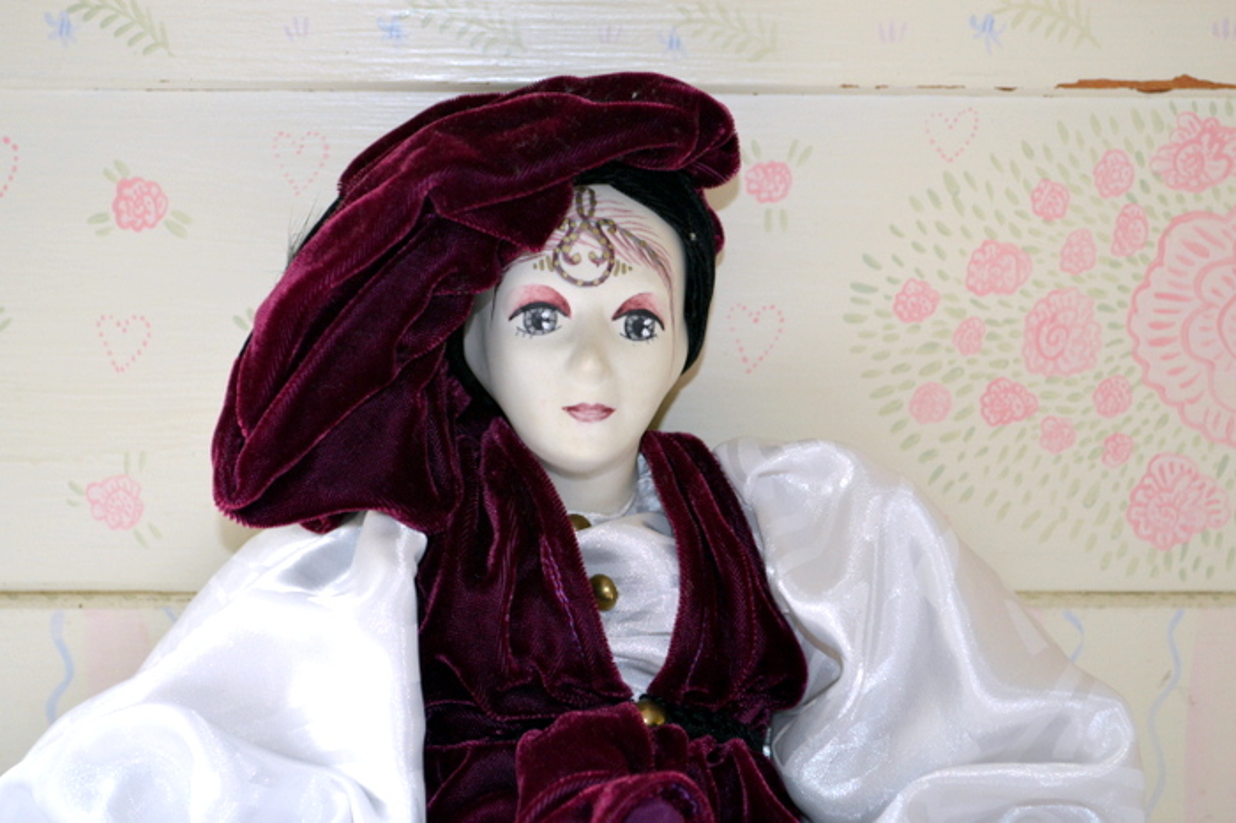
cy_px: 412
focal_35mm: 82
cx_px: 618
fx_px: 2831
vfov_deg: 16.5
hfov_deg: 24.6
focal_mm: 55
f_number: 5.6
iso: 500
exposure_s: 1/60
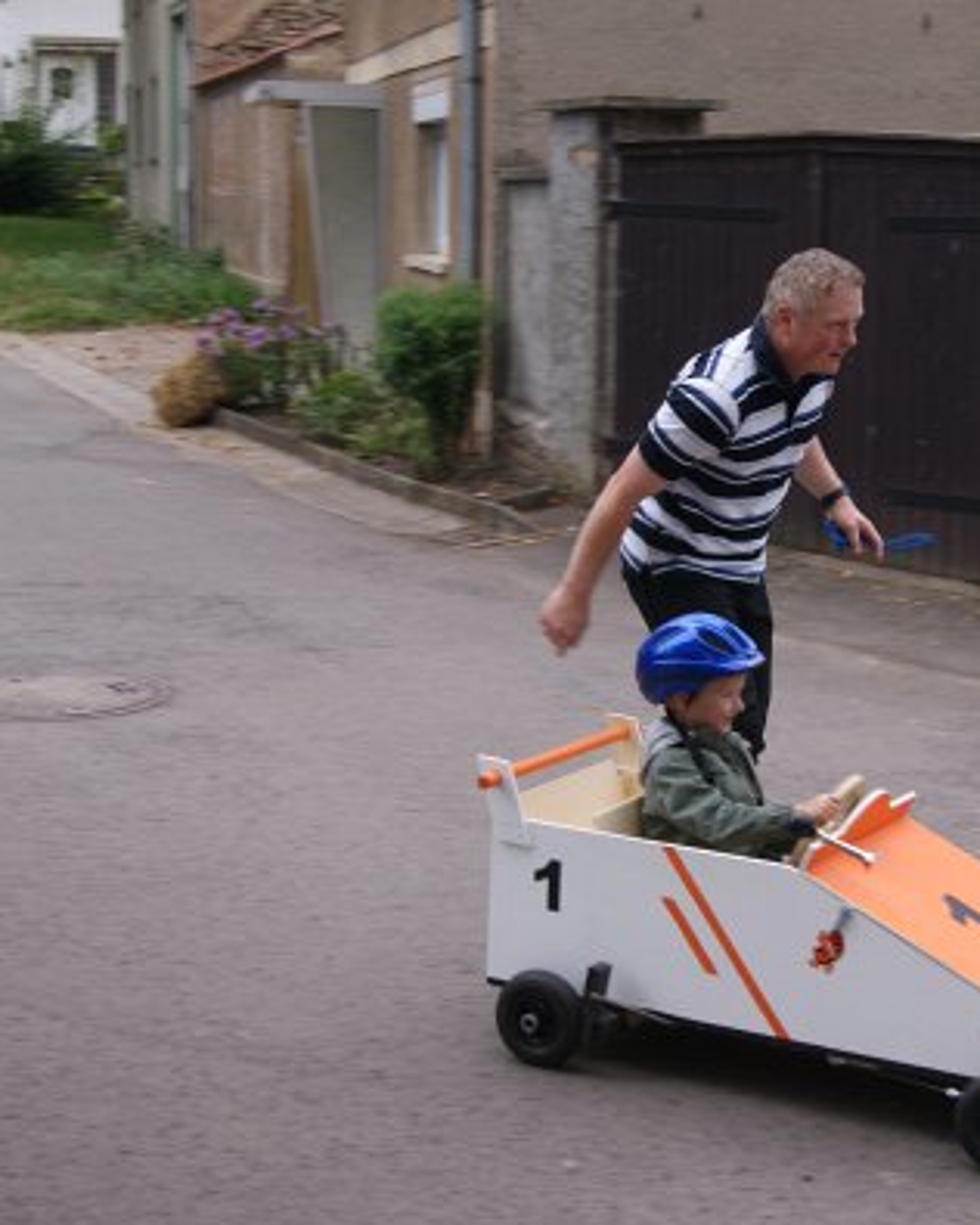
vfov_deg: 29.6
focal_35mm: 64
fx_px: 2320
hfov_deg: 23.5
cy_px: 614
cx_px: 766
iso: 100
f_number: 8
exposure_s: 1/80
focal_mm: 28
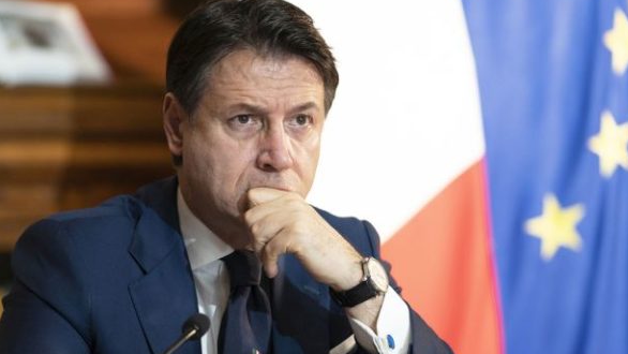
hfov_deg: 14.2
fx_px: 2515
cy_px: 243
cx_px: 290
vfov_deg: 8.0
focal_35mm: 151
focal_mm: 110
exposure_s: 1/160
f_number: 2.8
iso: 1600
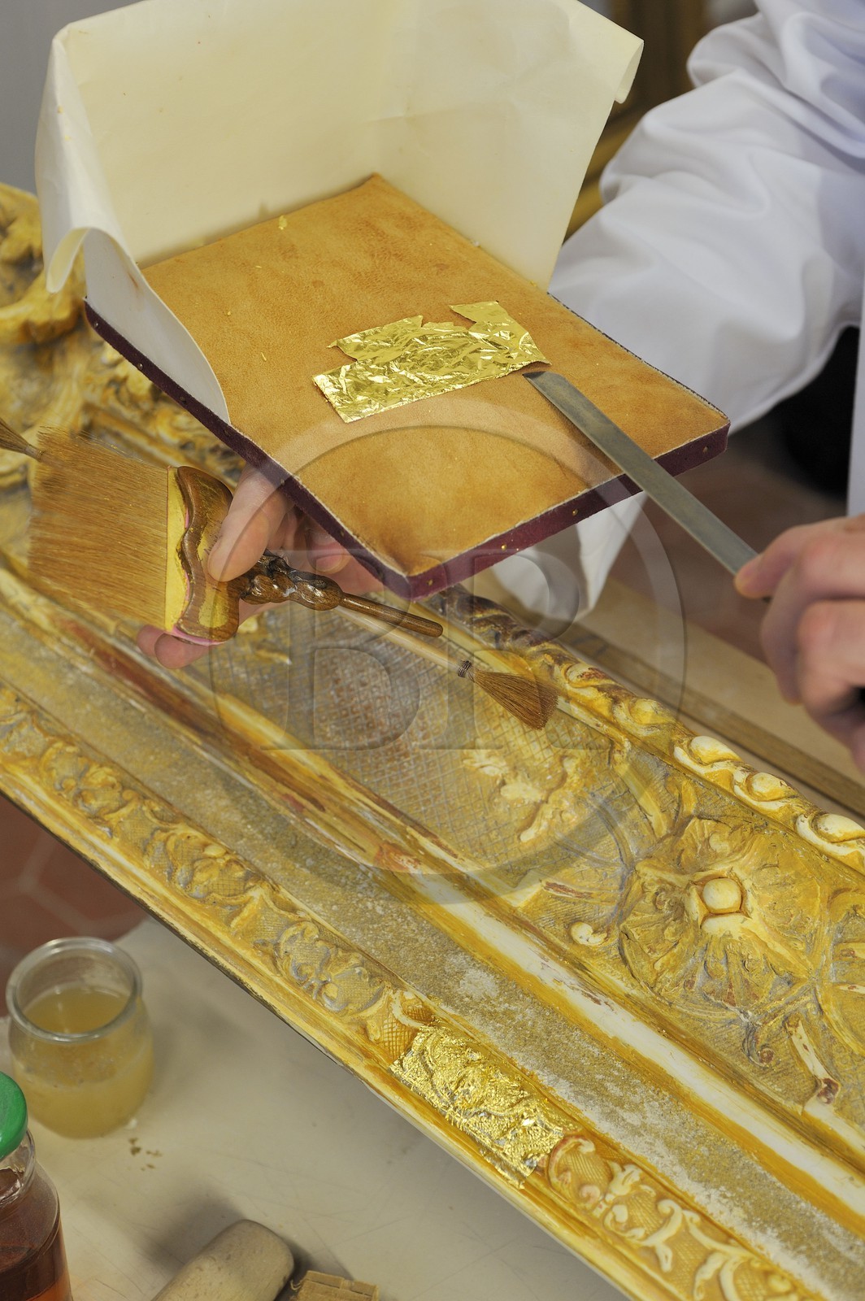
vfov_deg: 33.4
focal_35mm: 60
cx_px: 432
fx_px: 2166
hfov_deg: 22.6
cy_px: 650
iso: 400
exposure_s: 1/60
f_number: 6.3
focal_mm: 60
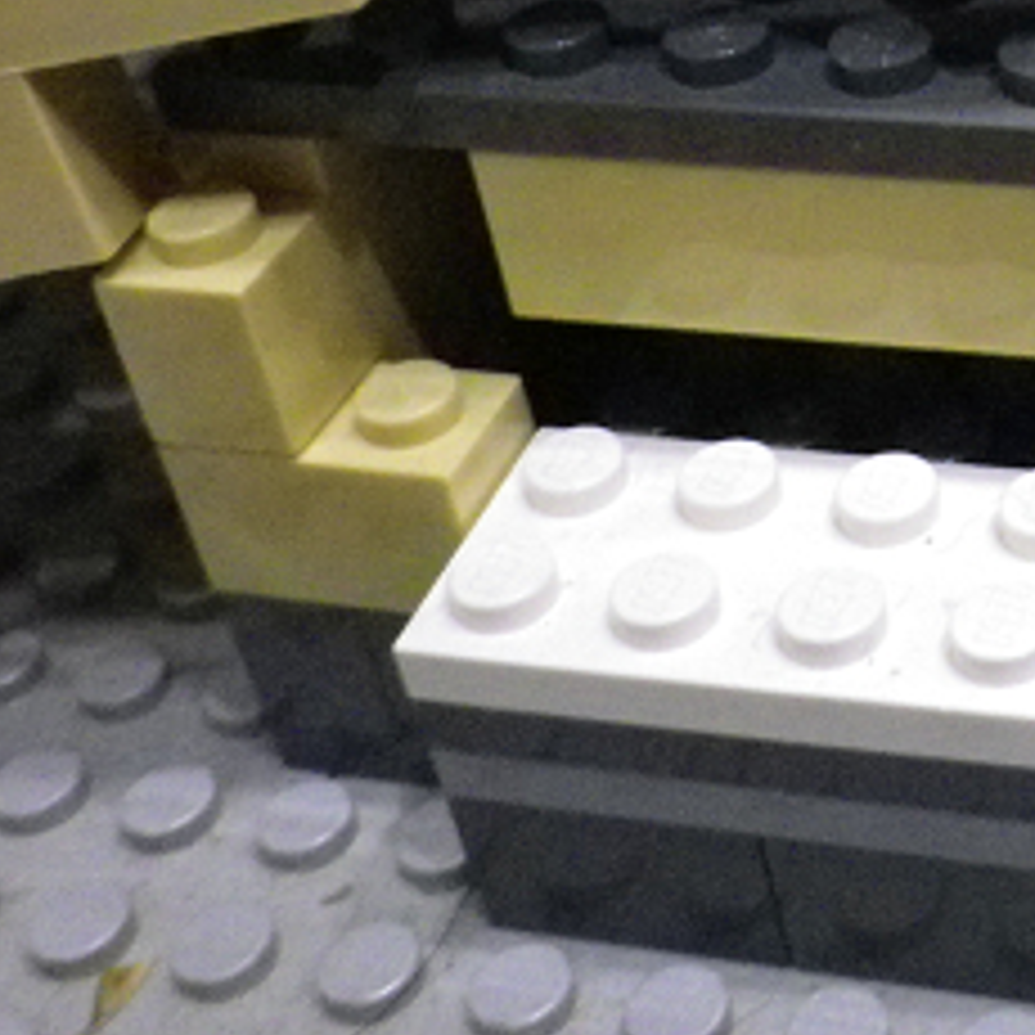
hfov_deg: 23.2
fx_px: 2334
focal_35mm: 69
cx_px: 1184
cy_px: 207
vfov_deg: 24.6
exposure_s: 1/20
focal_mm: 5
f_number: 3.2
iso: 800
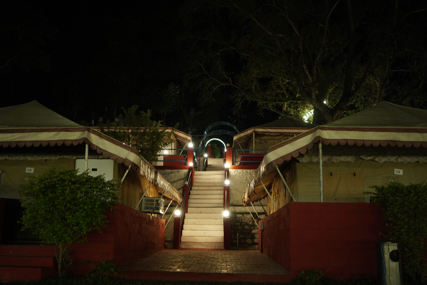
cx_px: 214
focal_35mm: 35
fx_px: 415
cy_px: 142
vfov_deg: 37.9
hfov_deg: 54.4
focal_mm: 35
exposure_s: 1/125
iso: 2000
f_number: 1.4
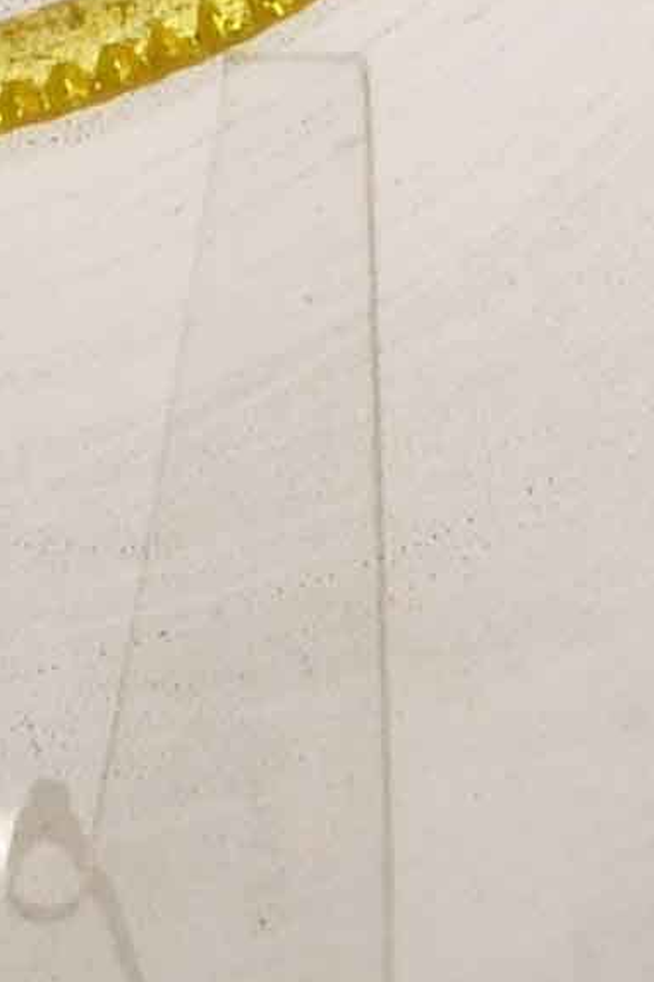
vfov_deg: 5.4
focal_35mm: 374
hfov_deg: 3.7
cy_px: -649
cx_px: -278
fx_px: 10205
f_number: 29
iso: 100
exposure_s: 1/160
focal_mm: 29
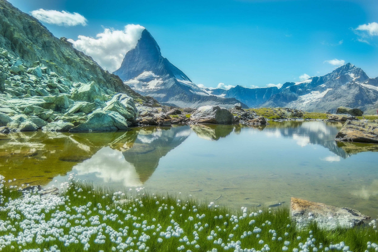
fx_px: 346
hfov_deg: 57.2
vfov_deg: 40.0
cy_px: 126
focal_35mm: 33
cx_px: 189
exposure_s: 1/3200
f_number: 2.8
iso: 250
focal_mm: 22
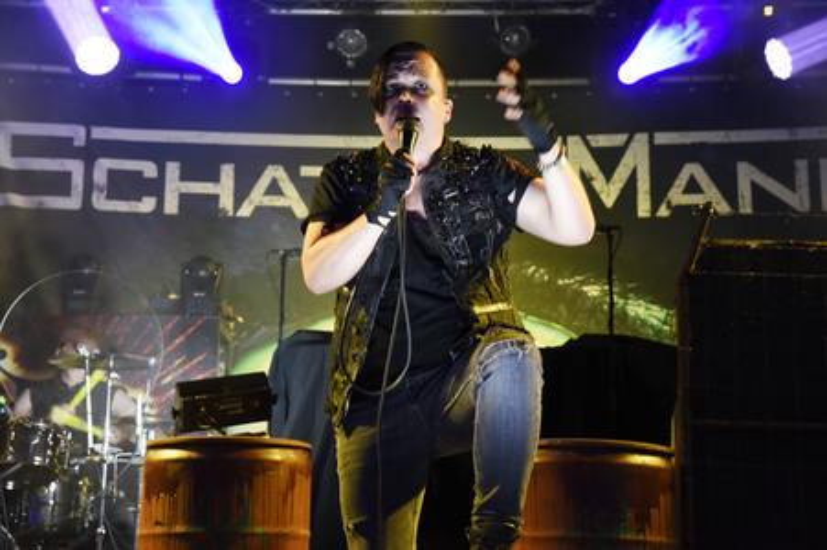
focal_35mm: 70
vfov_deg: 19.4
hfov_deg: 28.9
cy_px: 275
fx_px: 1607
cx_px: 414
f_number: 6.3
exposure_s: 1/60
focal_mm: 70
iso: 1600
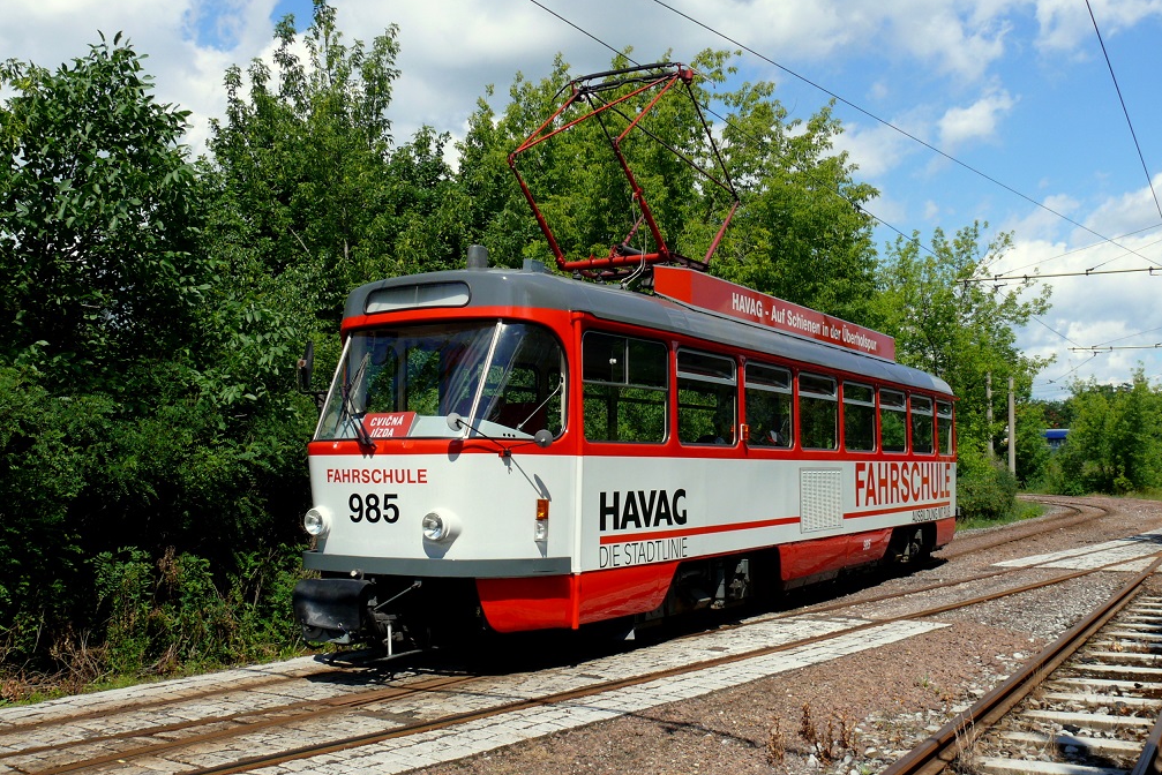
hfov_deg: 51.9
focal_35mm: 37
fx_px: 1195
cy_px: 359
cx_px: 589
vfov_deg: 35.9
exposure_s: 1/1000
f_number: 4
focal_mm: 7.4
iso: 100
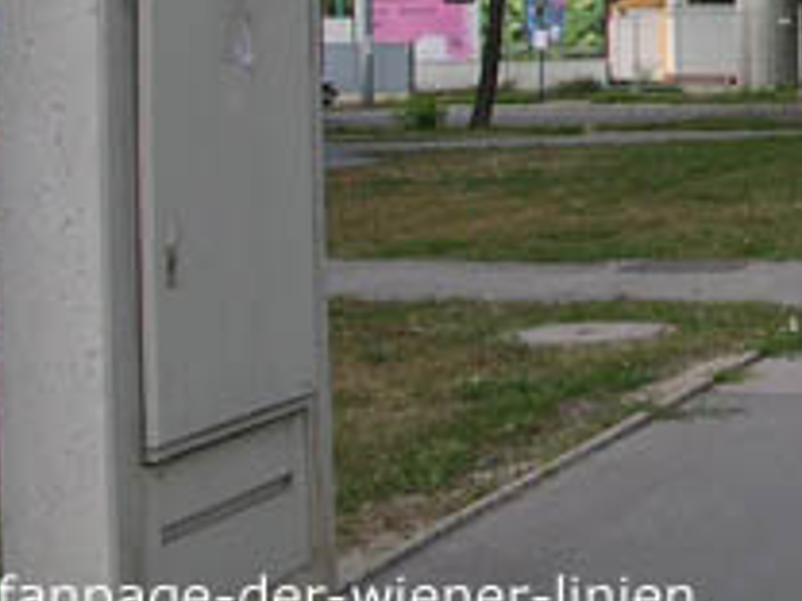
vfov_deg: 14.6
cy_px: -137
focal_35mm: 98
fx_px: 2271
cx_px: 1002
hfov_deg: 18.8
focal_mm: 5.6
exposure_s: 1/144
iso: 100
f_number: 4.5
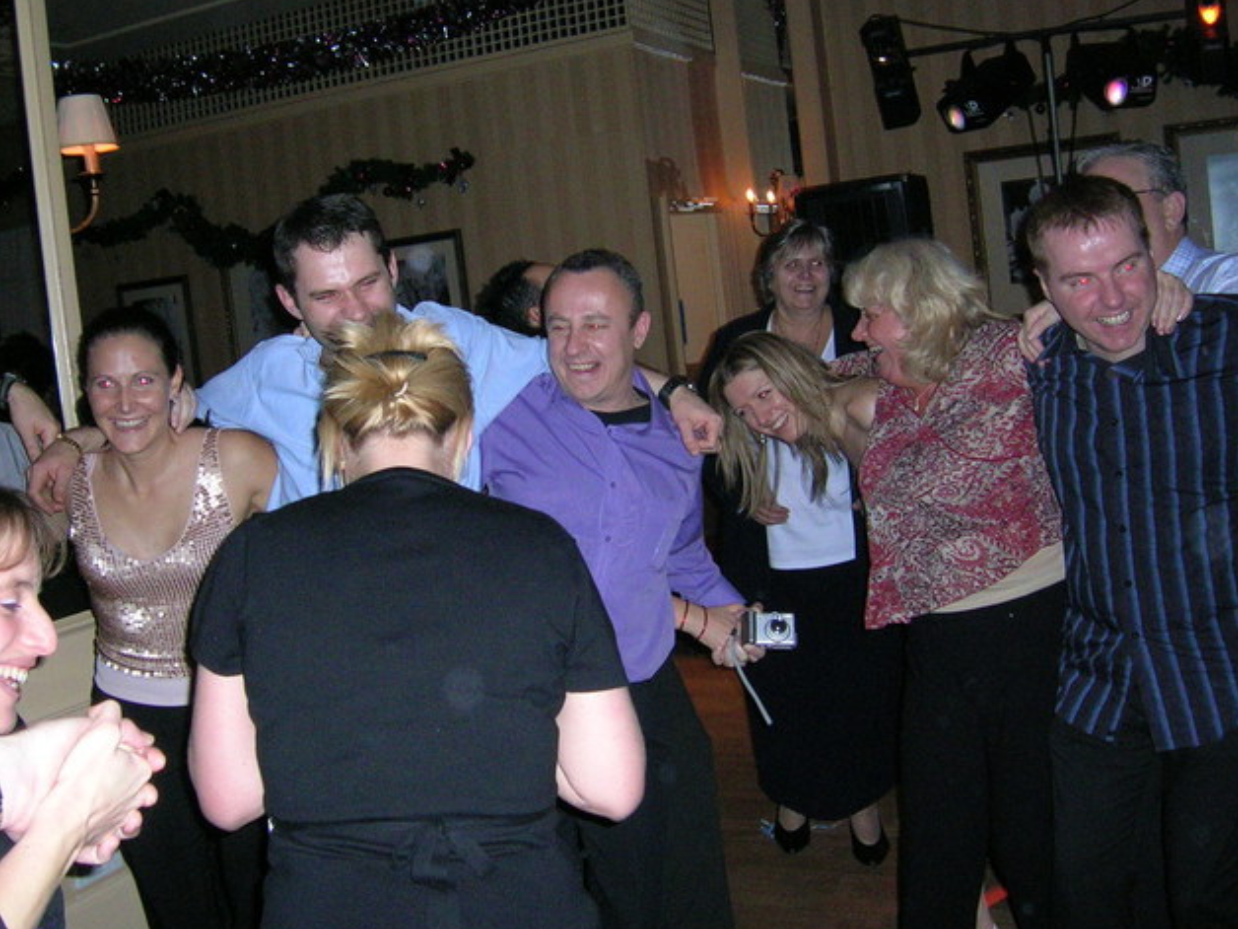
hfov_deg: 47.8
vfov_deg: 36.8
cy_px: 463
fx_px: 1395
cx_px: 562
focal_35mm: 39
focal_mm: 5.4
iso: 200
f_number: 2.8
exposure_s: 1/60
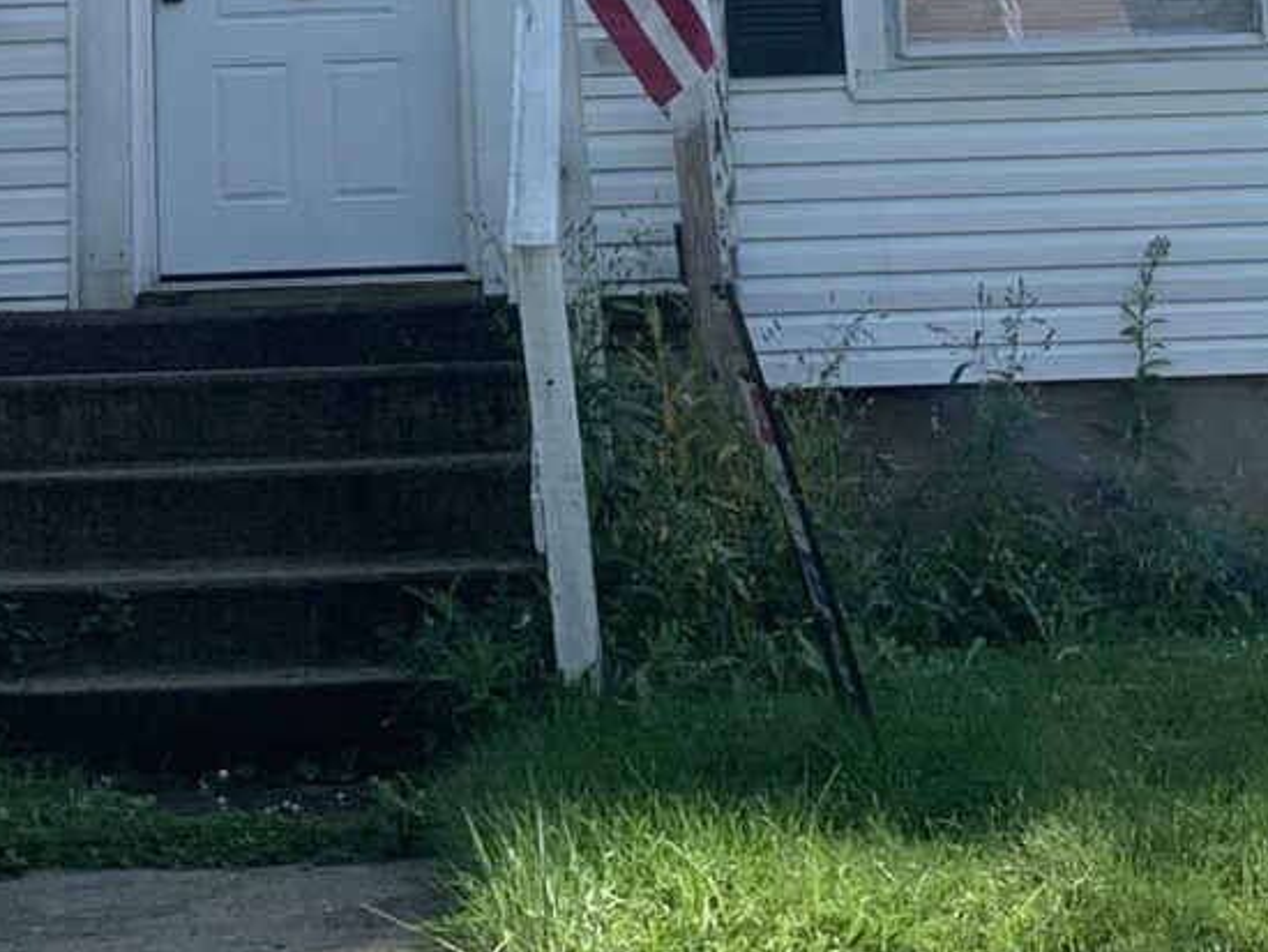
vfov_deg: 11.3
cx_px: 323
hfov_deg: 16.2
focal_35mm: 121
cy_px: -834
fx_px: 4434
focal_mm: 4.25
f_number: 1.8
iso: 25
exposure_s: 1/1536
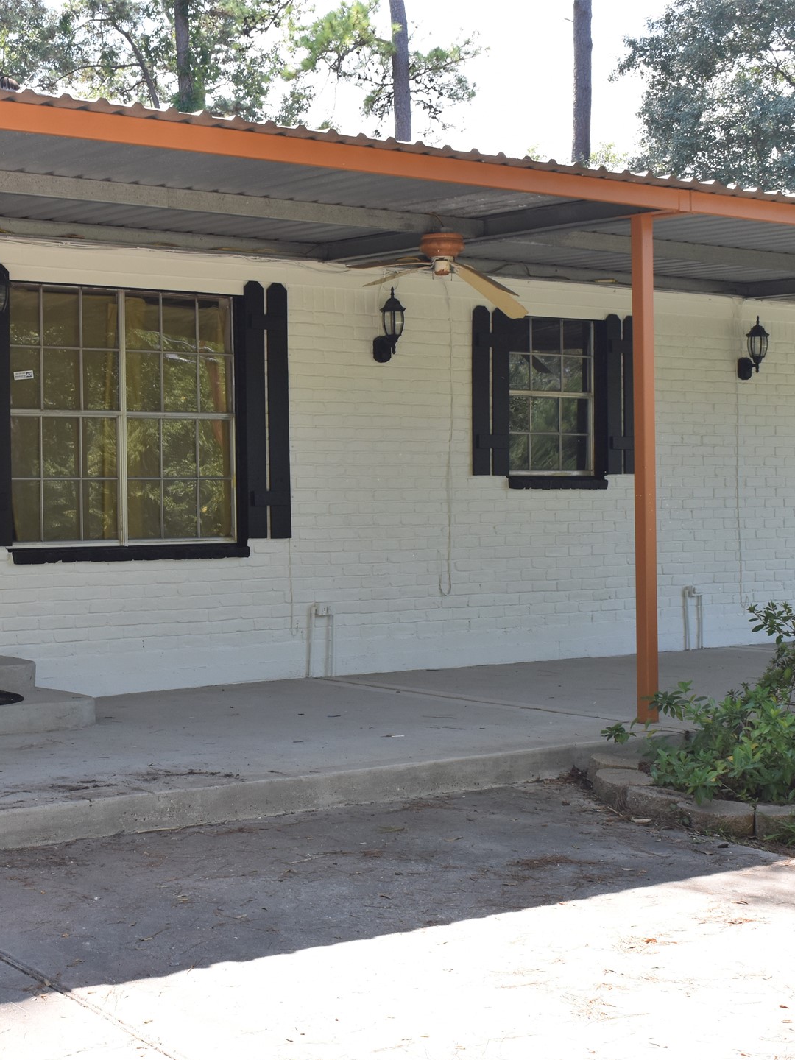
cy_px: 532
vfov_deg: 32.8
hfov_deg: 24.8
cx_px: 264
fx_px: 1798
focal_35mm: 59
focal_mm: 27
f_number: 7.1
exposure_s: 1/200
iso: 400
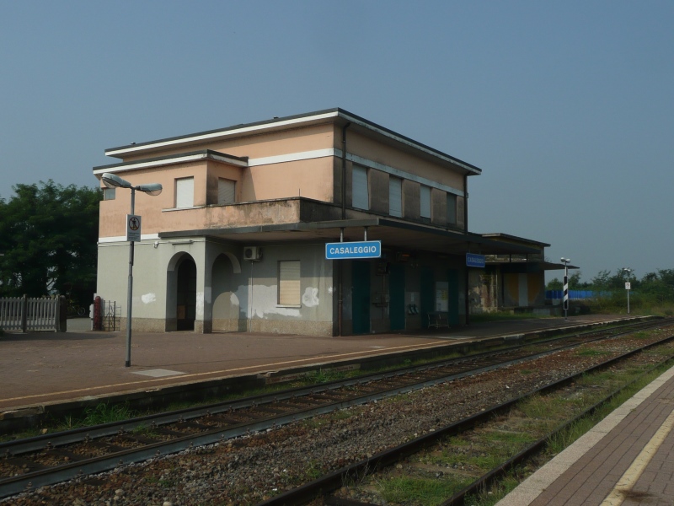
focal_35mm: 34
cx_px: 337
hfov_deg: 54.0
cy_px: 253
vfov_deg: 41.8
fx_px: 662
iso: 100
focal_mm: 5.5
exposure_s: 1/400
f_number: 9
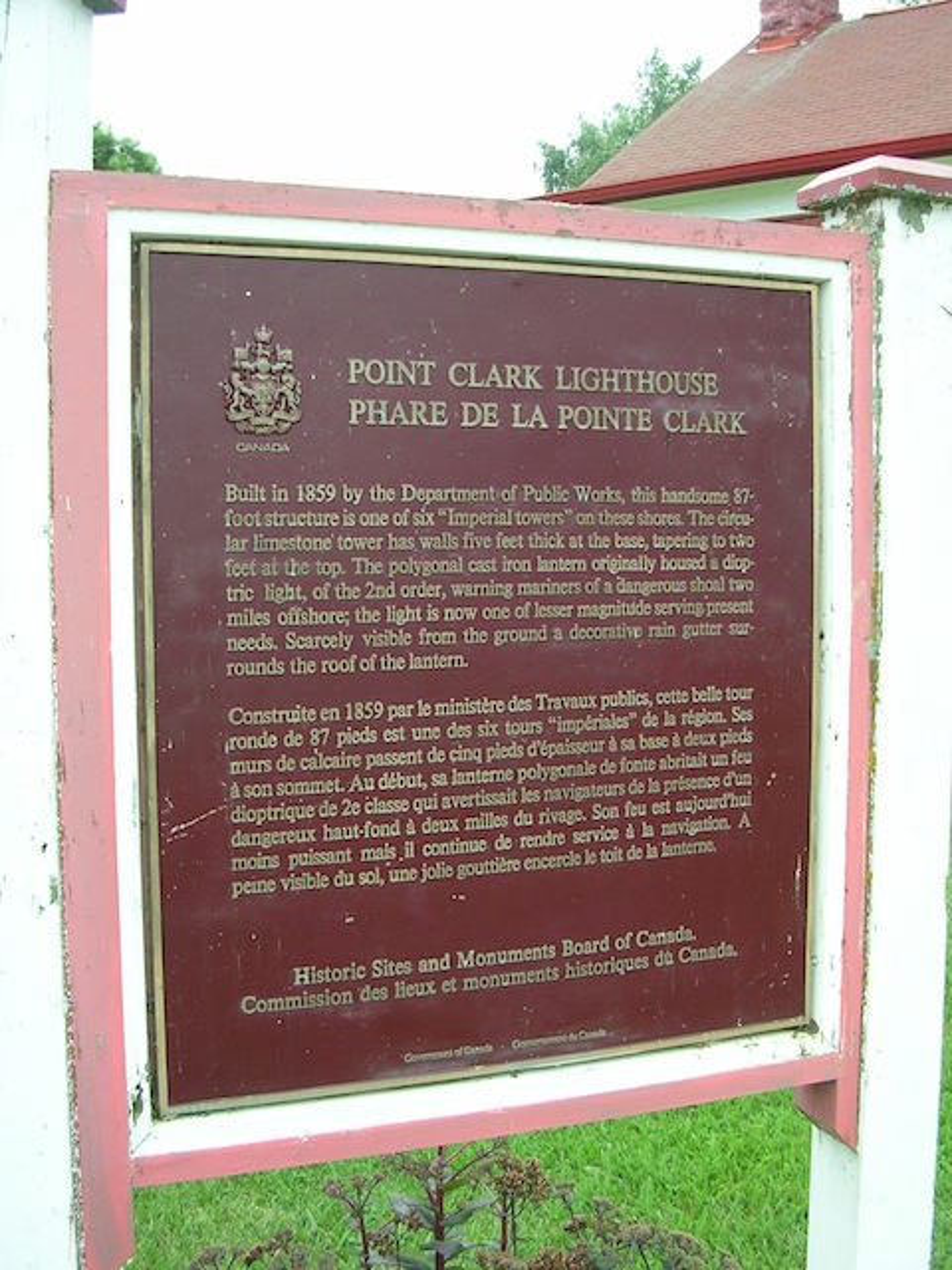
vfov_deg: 49.0
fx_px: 1393
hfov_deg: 37.7
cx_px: 476
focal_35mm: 38
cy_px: 635
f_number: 2.8
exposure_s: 1/146
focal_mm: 5.8
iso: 50
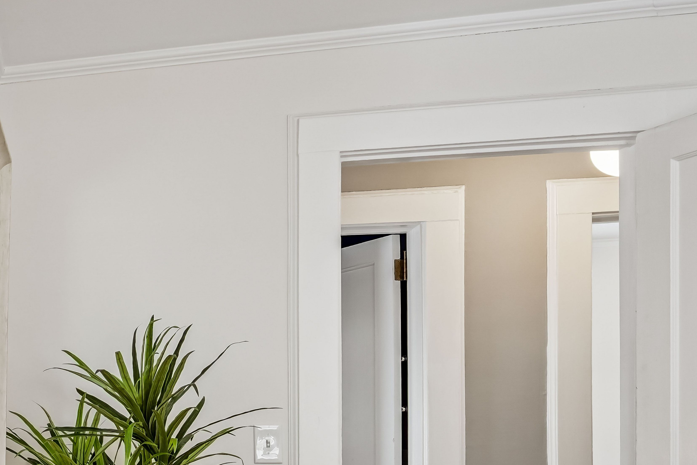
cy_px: 485
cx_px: -243
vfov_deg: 27.3
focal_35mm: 46
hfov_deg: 31.3
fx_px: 891
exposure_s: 1/13
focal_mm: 16
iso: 400
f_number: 8
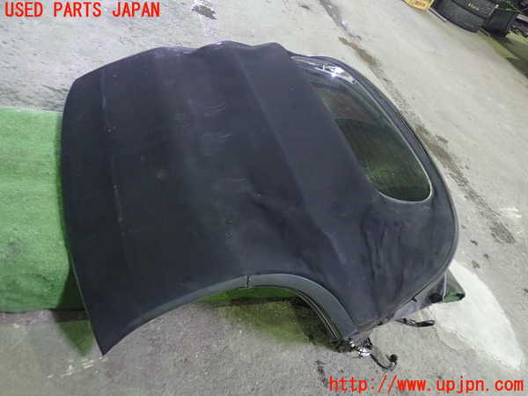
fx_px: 458
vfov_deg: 46.8
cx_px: 264
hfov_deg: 60.0
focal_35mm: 30
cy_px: 198
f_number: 2.3
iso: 800
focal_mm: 5.5
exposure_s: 1/20
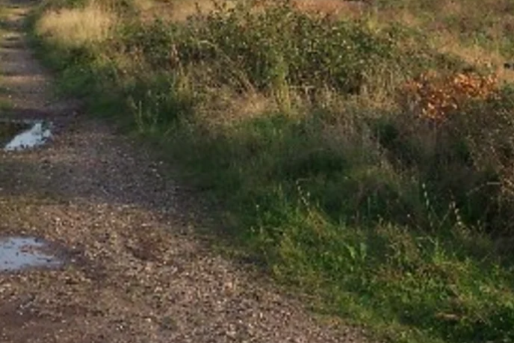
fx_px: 1714
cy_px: -28
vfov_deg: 11.3
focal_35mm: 120
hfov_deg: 16.8
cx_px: 43
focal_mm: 10.7
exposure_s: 1/700
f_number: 3.4
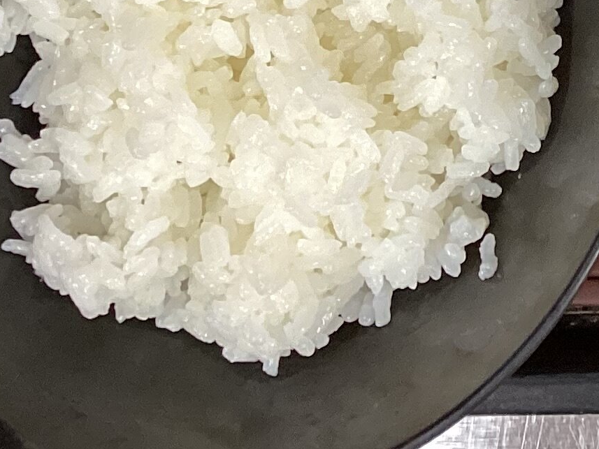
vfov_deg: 11.5
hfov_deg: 15.5
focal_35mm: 118
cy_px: -404
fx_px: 2042
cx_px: 876
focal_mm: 3.3
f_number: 2.4
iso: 100
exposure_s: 1/50
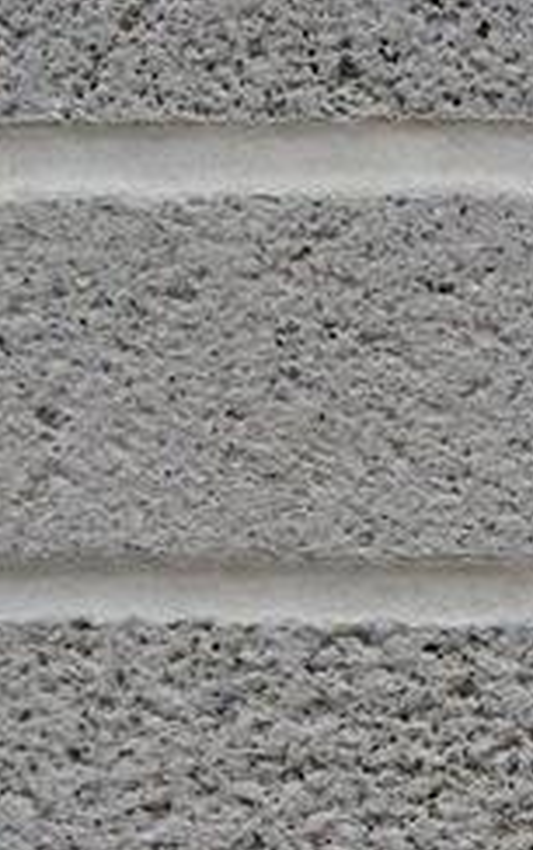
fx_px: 2991
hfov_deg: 8.7
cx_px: 1501
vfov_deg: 15.0
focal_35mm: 129
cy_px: 1268
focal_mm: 4.15
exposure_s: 1/2564
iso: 32
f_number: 2.2
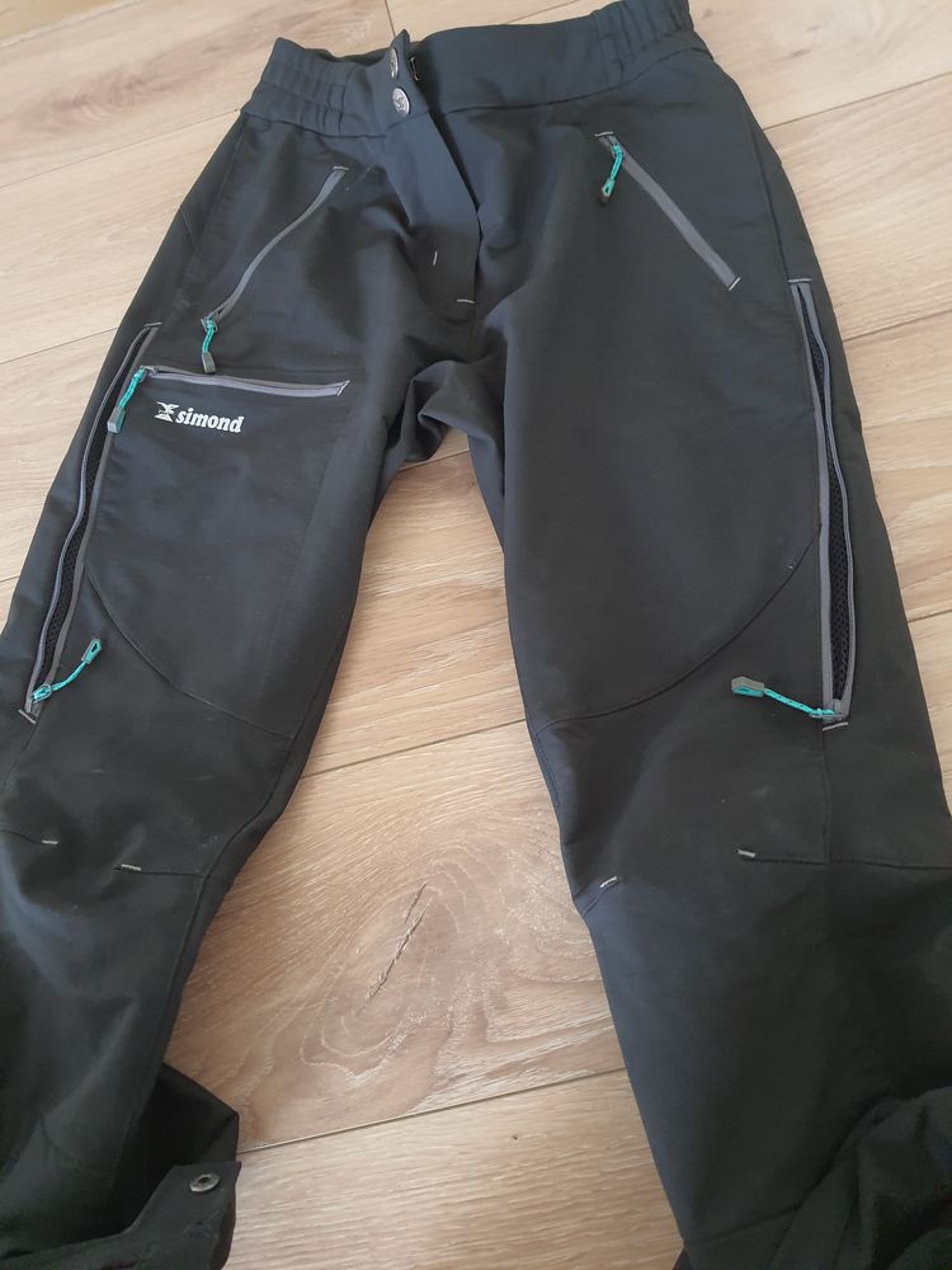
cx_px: 476
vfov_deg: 67.3
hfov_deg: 53.1
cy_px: 635
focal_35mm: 26
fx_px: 953
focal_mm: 4.32
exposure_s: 1/20
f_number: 1.7
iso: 400
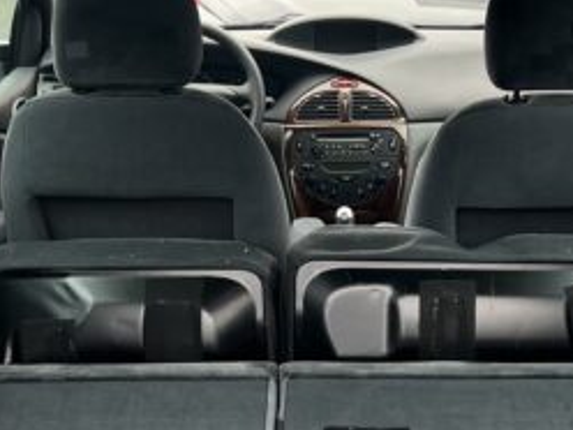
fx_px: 1390
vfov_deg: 16.9
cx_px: 386
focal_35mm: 84
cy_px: 504
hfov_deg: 23.2
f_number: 1.5
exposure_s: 1/171
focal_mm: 5.7
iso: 64
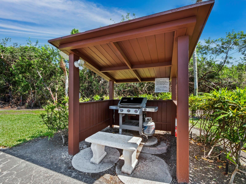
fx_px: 99
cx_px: 123
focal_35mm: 14
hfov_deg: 102.1
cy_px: 92
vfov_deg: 85.7
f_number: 10
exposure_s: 1/30
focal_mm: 7
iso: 400
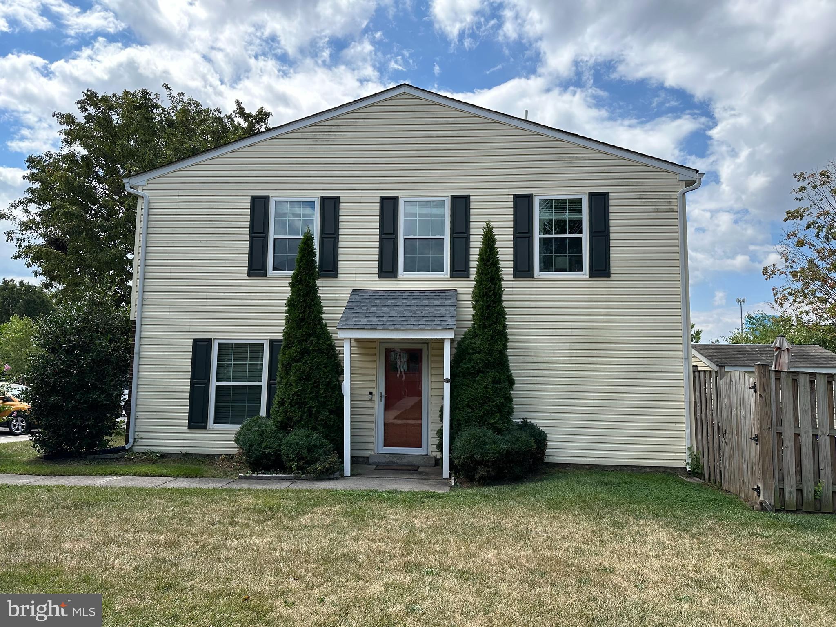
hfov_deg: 71.6
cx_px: 418
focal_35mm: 24
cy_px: 314
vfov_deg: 56.8
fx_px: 580
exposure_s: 1/2809
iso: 80
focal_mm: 6.86
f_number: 1.78
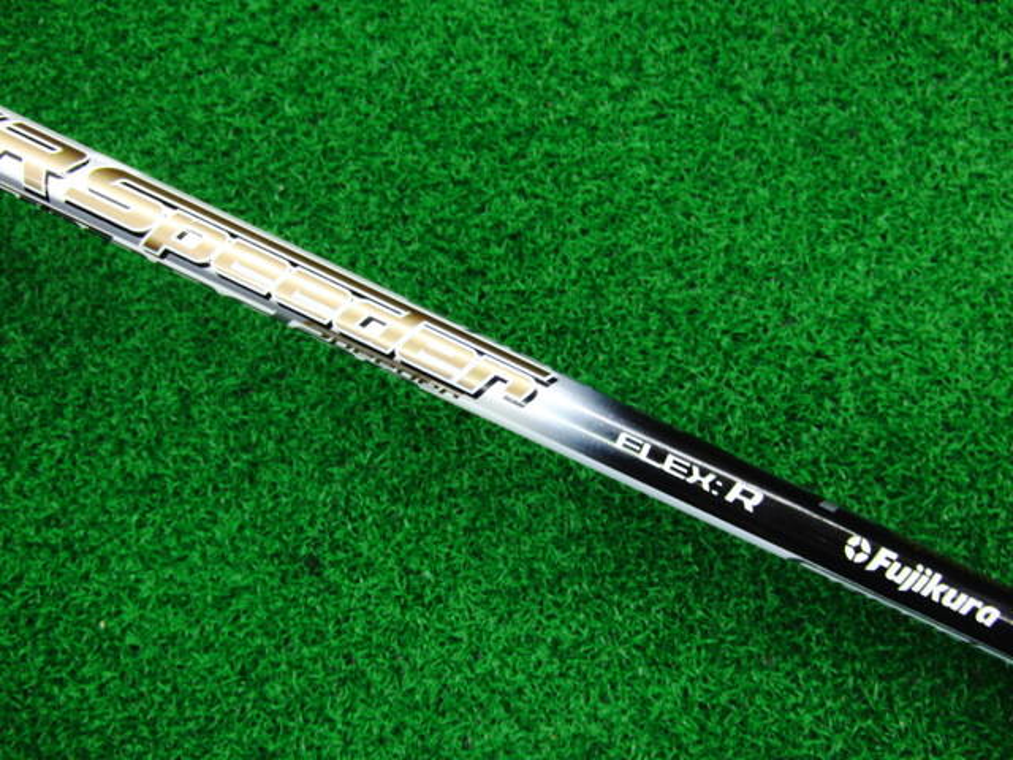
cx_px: 506
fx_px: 1083
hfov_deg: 50.1
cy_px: 380
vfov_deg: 38.7
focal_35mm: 37
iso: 400
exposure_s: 1/40
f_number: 3.6
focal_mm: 6.42
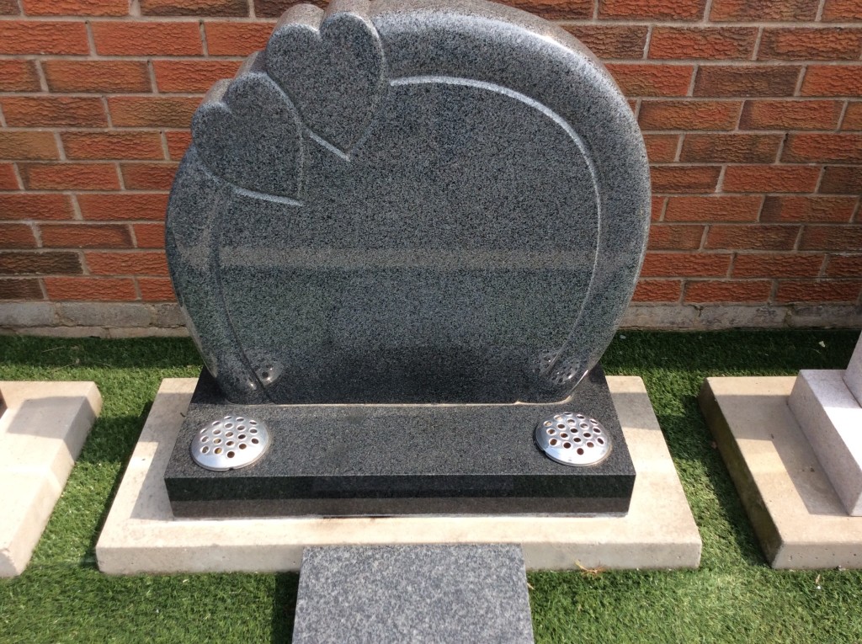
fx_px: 796
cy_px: 322
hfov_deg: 56.9
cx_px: 431
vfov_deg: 44.1
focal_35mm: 32
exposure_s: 1/1003
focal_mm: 3.3
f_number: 2.4
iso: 32
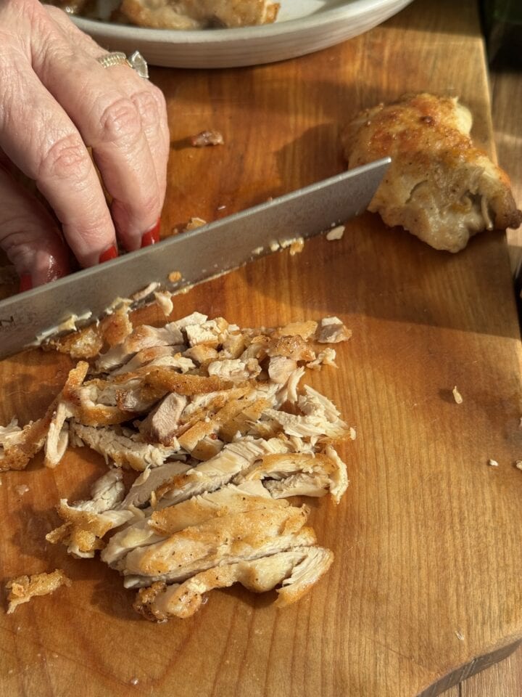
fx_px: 965
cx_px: 261
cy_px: 348
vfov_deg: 39.7
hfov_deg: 30.3
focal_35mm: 48
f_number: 1.78
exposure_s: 1/178
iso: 50
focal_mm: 6.76
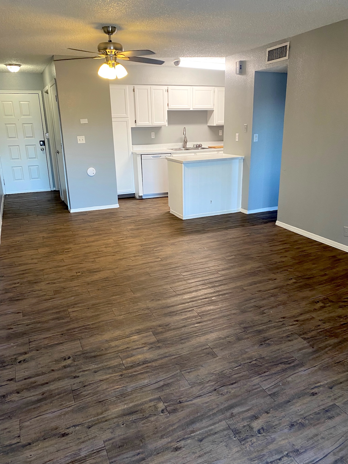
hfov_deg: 53.1
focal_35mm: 26
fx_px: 349
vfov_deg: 67.3
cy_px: 232
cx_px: 174
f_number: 1.8
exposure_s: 1/60
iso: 125
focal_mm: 4.25
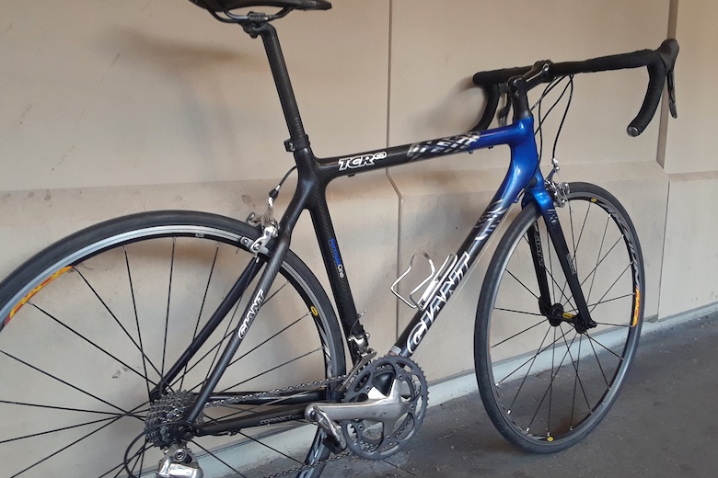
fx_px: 638
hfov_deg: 58.7
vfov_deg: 41.1
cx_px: 362
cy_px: 227
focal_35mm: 32
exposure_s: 1/60
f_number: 1.9
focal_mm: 2.47
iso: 50
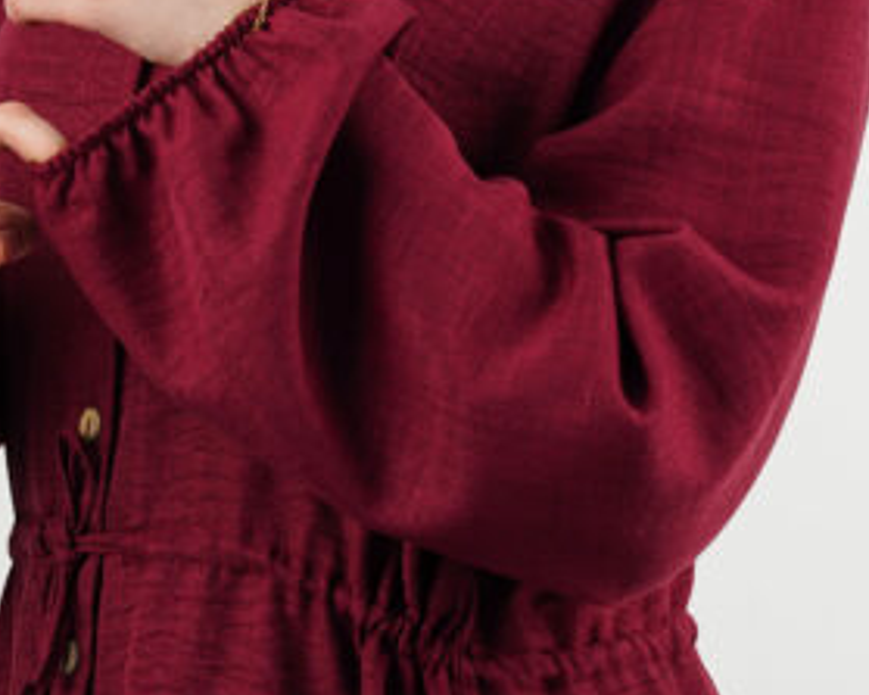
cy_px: 87
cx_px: 461
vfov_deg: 4.9
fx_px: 8176
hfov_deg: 6.1
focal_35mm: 318
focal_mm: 105
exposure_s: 1/100
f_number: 6.3
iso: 400
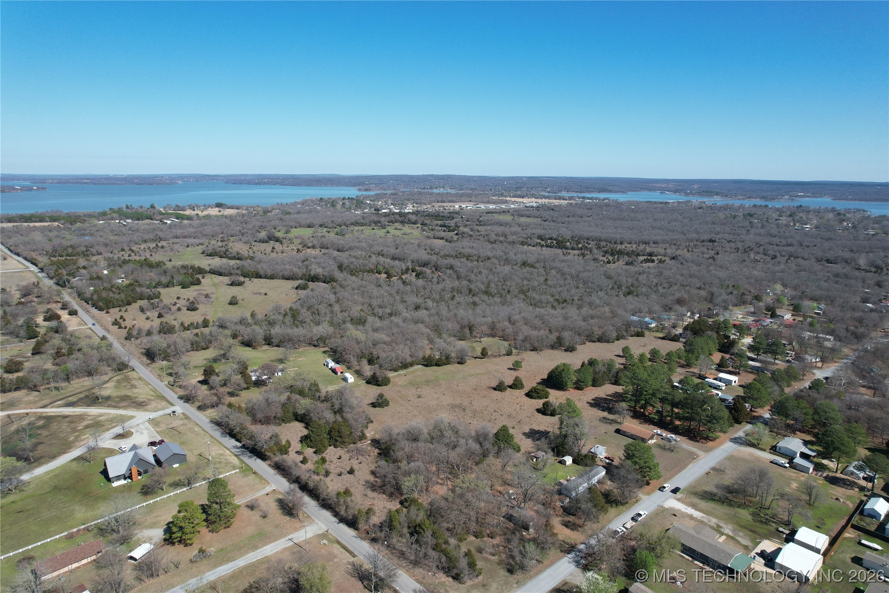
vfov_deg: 57.2
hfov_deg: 78.6
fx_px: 543
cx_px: 444
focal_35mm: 22
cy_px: 296
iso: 200
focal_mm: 8.38
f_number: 2.8
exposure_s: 1/3200
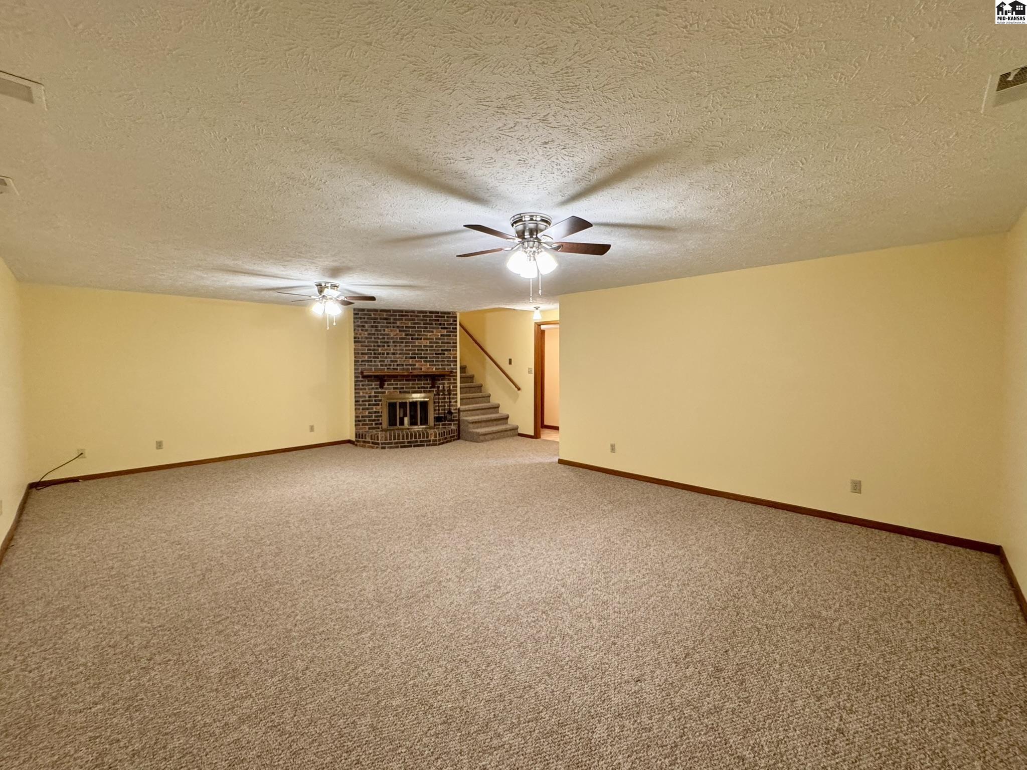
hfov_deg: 102.1
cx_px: 514
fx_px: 415
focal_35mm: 14
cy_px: 385
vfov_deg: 85.7
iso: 320
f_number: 2.2
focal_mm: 2.22
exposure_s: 1/60
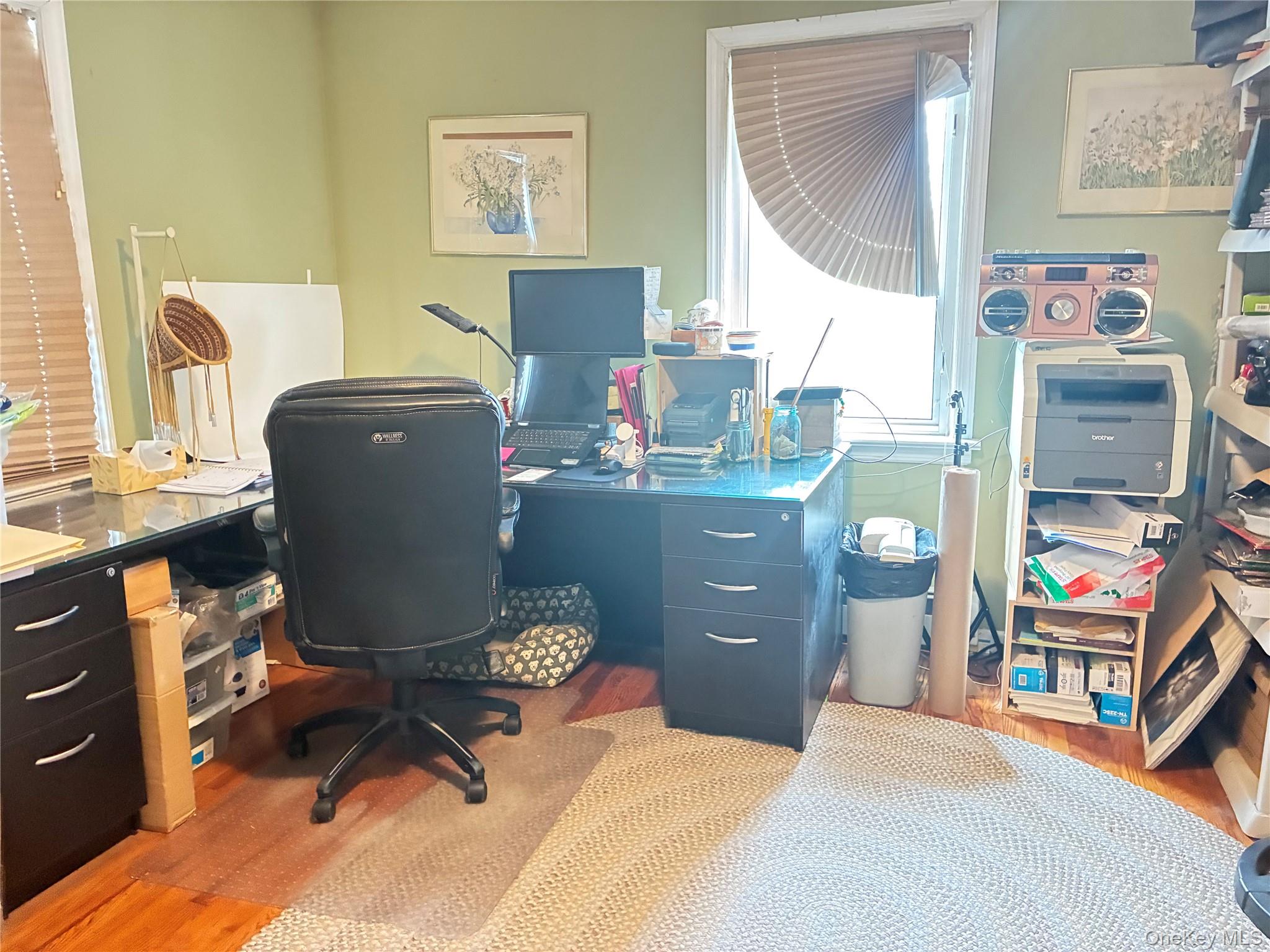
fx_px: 954
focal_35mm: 26
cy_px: 476
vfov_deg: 53.1
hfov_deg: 67.3
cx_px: 635
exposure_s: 1/15
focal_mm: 4.2
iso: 800
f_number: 1.64
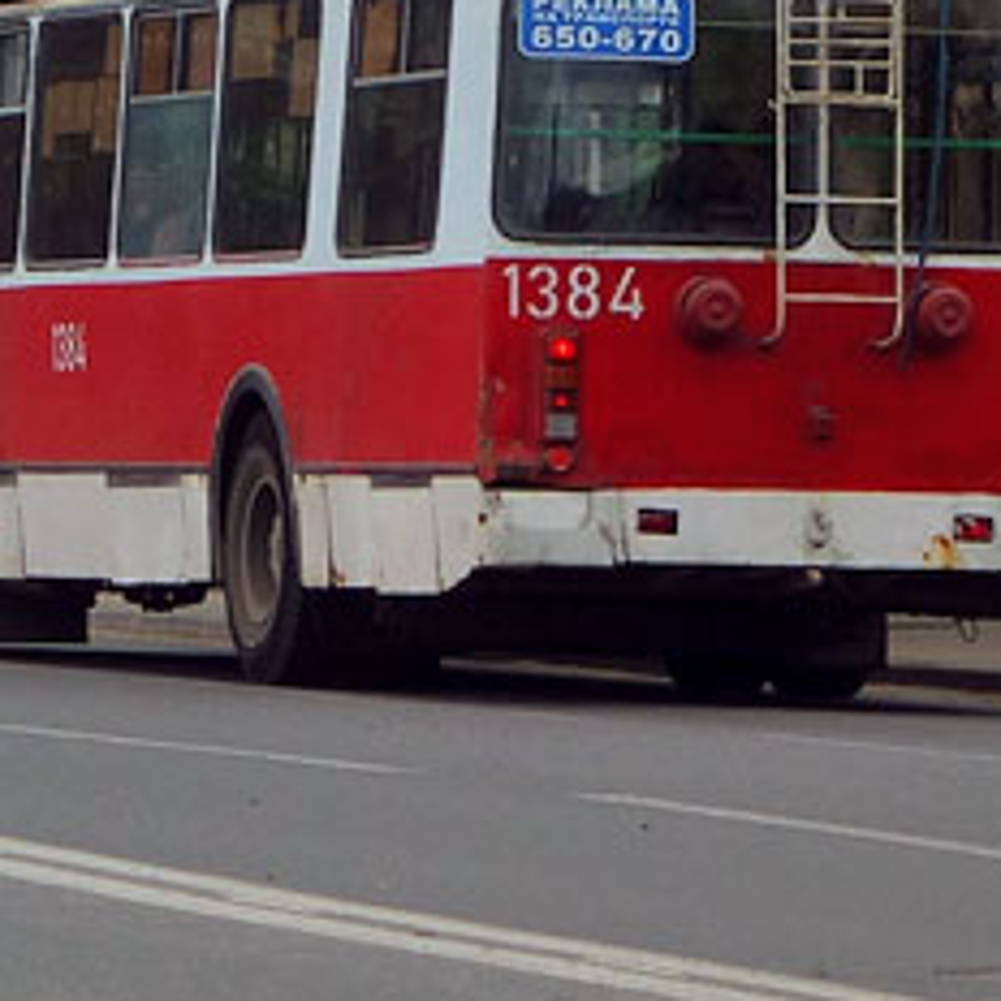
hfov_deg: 4.2
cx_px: 544
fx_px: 13512
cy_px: -664
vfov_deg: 4.2
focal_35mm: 413
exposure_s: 1/500
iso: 160
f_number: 4.9
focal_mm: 34.94
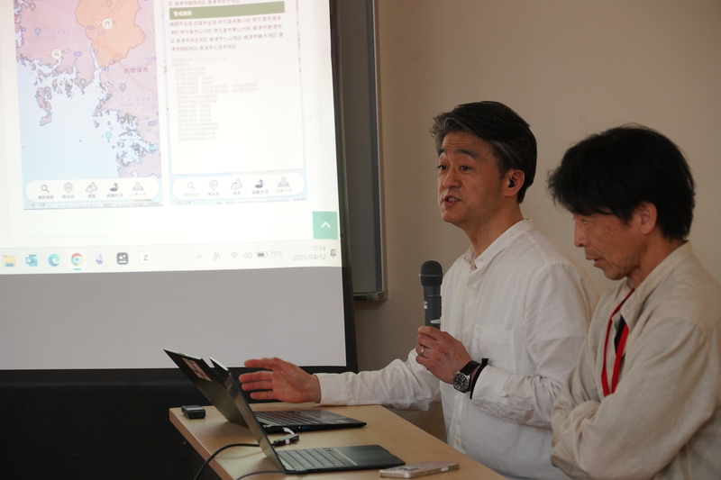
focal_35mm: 134
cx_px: 360
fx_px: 2683
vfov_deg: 10.2
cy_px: 240
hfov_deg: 15.3
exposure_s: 1/100
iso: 2500
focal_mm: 134
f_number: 6.3
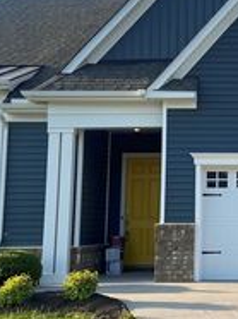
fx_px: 643
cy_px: 138
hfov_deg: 20.0
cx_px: 264
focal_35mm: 70
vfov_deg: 27.8
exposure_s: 1/1072
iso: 32
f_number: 1.8
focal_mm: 4.25
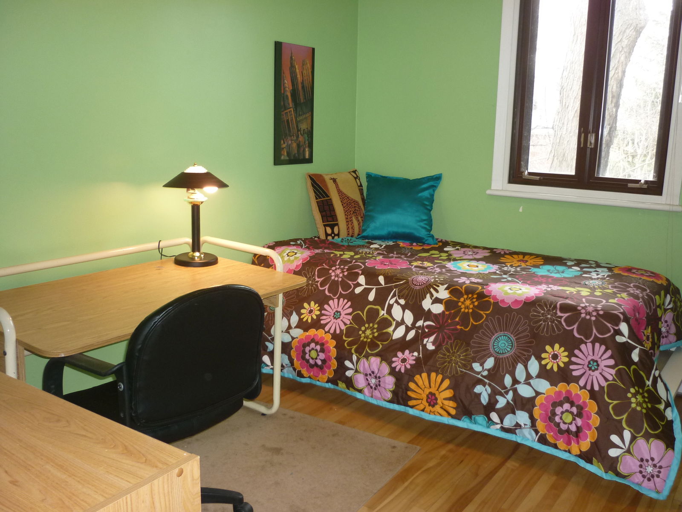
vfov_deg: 42.9
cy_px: 256
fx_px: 650
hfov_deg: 55.4
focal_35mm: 33
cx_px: 341
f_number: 2.8
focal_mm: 5.5
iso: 160
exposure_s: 1/30
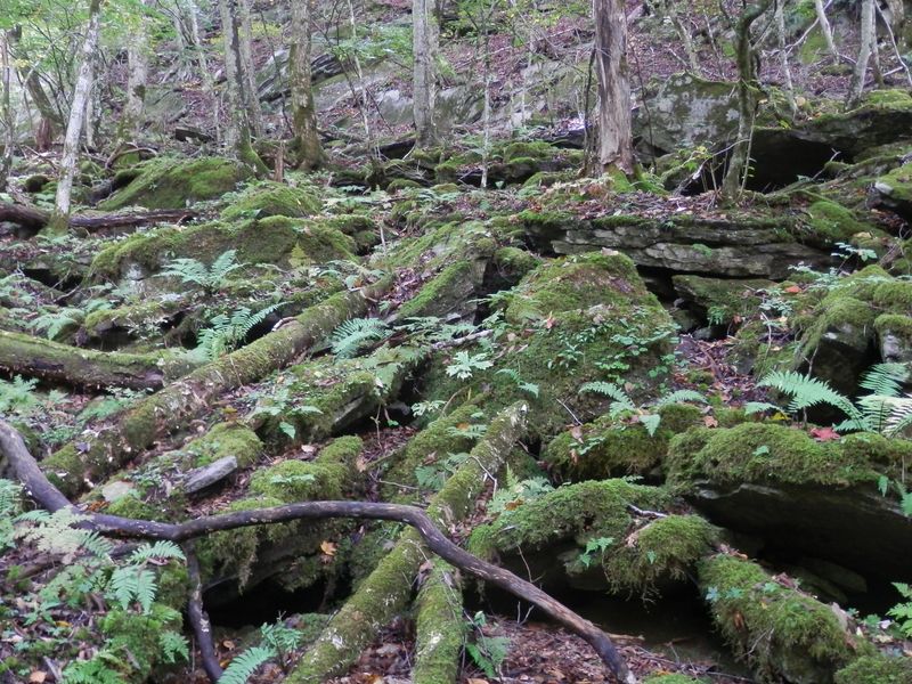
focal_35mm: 33
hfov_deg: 55.4
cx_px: 456
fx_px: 869
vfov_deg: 42.9
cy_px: 342
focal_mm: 6
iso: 200
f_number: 3.4
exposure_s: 1/10
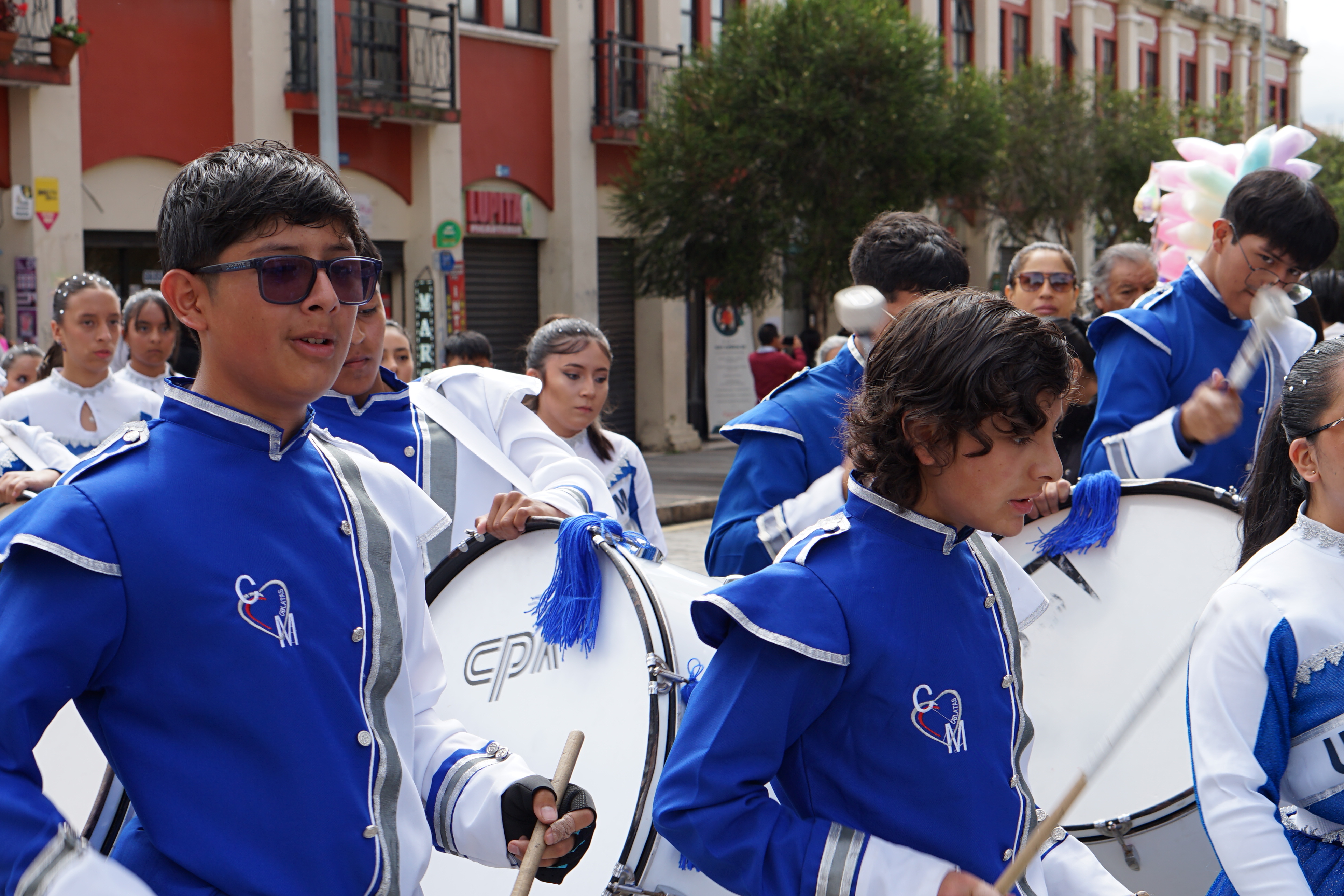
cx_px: 672
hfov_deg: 27.0
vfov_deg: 18.2
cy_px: 448
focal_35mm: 75
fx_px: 2800
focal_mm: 50
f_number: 8
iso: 100
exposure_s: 1/160
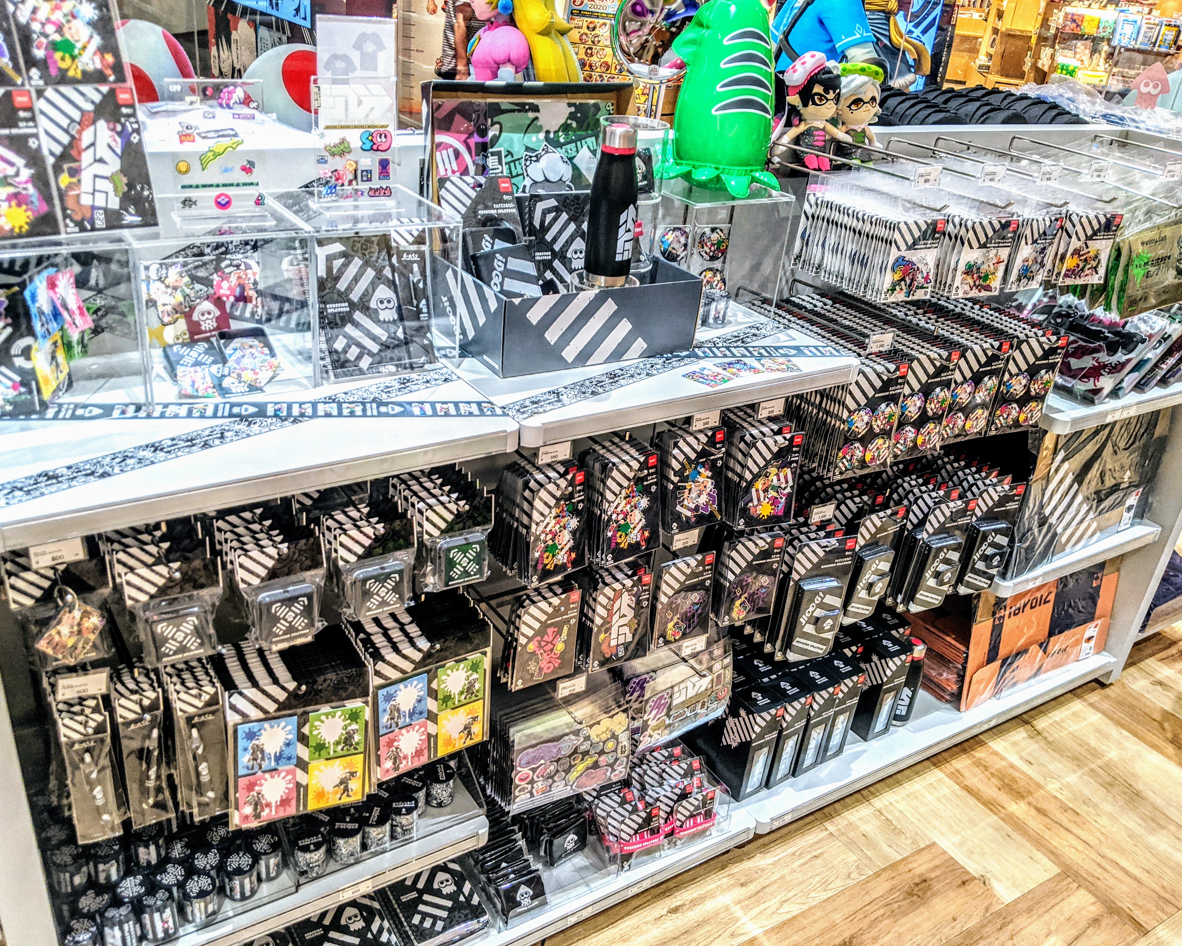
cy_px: 483
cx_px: 560
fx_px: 1014
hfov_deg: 60.4
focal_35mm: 29
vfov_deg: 50.0
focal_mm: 4.44
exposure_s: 1/100
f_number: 1.8
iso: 118
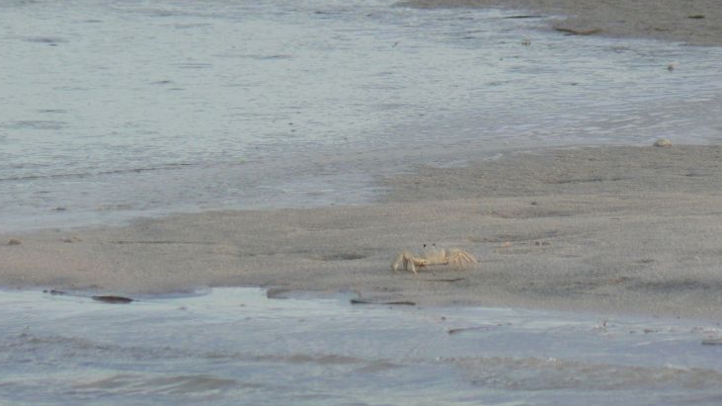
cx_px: 371
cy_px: 117
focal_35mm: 515
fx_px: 9858
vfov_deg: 2.4
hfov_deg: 4.2
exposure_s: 1/160
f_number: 5.6
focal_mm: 72
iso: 80
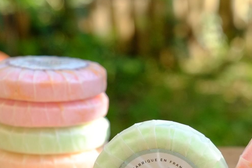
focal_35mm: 108
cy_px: 95
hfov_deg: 18.0
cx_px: 305
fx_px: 756
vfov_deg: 12.7
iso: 800
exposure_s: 1/1000
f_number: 4
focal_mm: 28.9
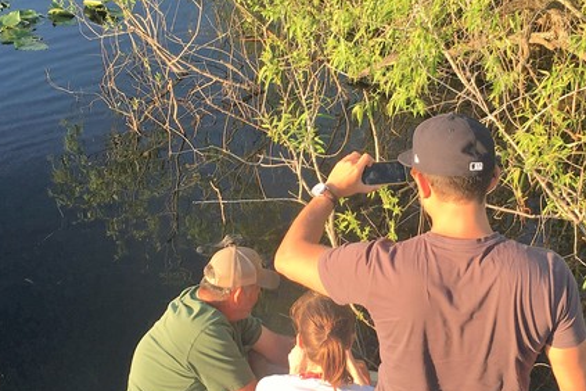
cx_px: 332
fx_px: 928
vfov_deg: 23.8
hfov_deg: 35.0
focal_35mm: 57
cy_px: 180
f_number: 2.2
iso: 25
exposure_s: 1/286
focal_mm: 4.15
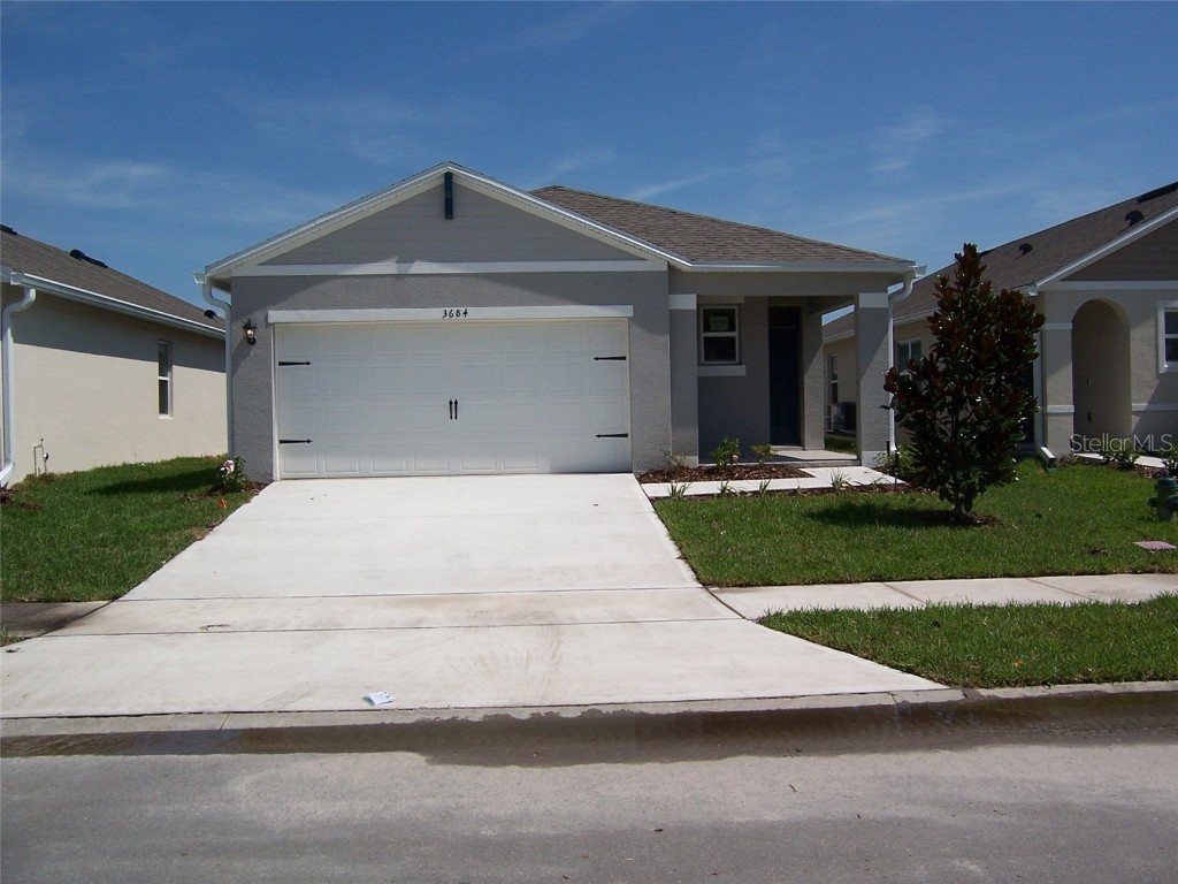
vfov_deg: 42.9
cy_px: 442
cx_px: 589
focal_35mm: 33
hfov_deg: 55.4
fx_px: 1123
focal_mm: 5.5
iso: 80
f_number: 5.6
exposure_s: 1/1000
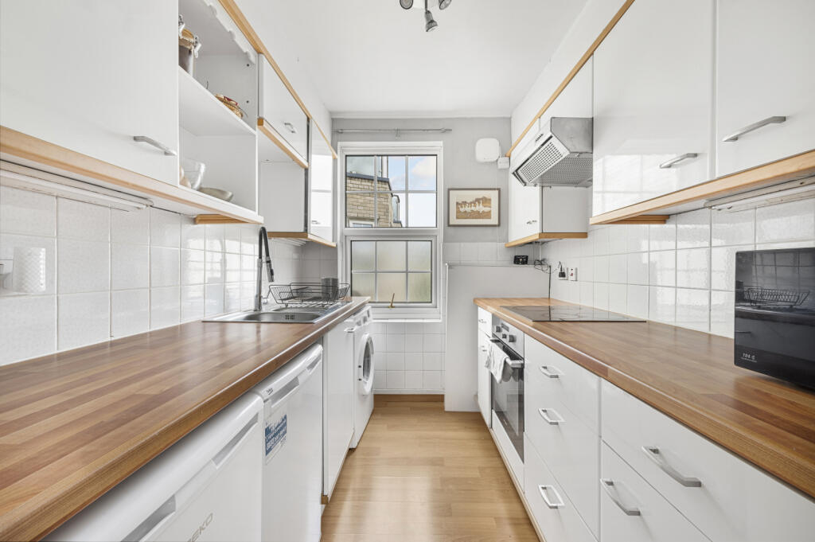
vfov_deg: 81.1
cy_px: 271
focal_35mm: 14
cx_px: 408
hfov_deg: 104.3
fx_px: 317
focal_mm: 14
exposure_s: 1/5
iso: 200
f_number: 16
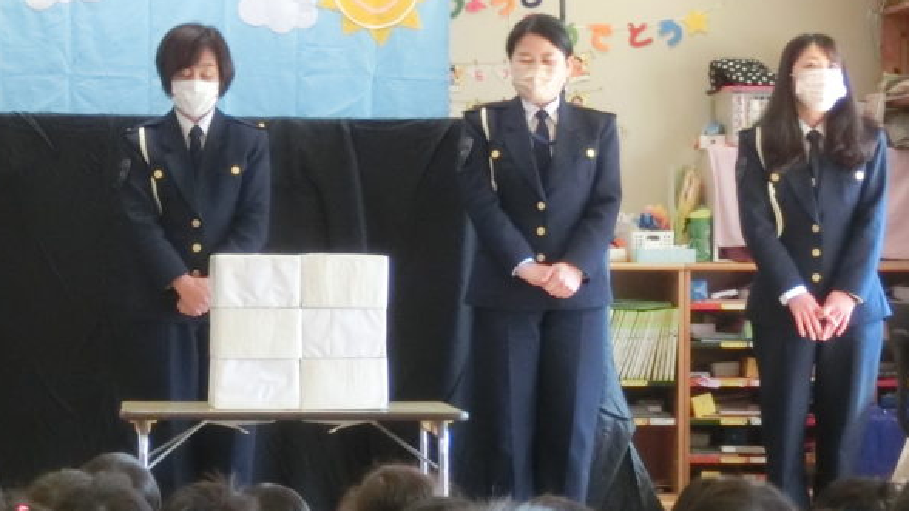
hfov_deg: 19.2
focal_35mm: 111
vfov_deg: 10.9
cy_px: 315
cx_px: 244
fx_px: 2675
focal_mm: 9.16
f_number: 4.3
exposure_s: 1/100
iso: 800
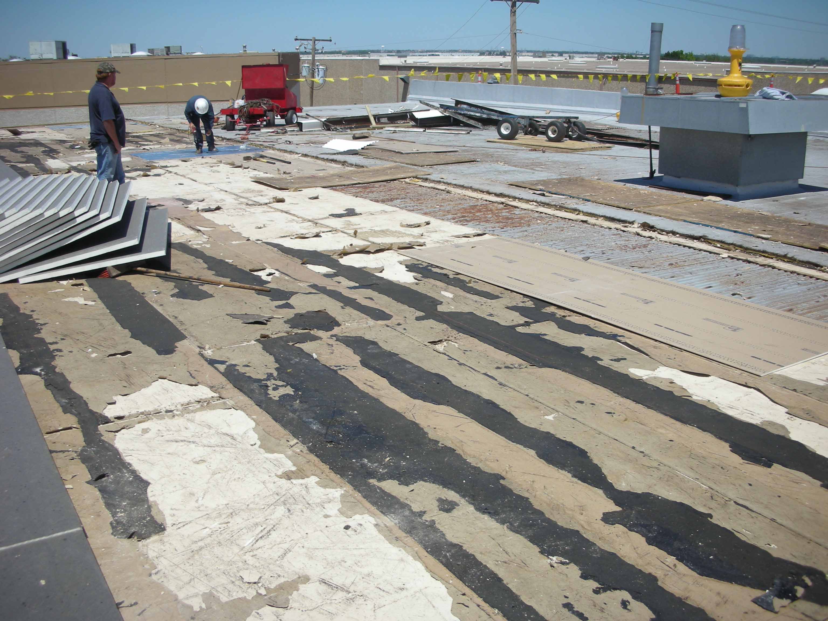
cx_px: 414
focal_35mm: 35
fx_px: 837
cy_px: 310
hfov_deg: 52.6
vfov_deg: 40.7
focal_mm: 5.8
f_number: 7.9
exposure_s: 1/138
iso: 50
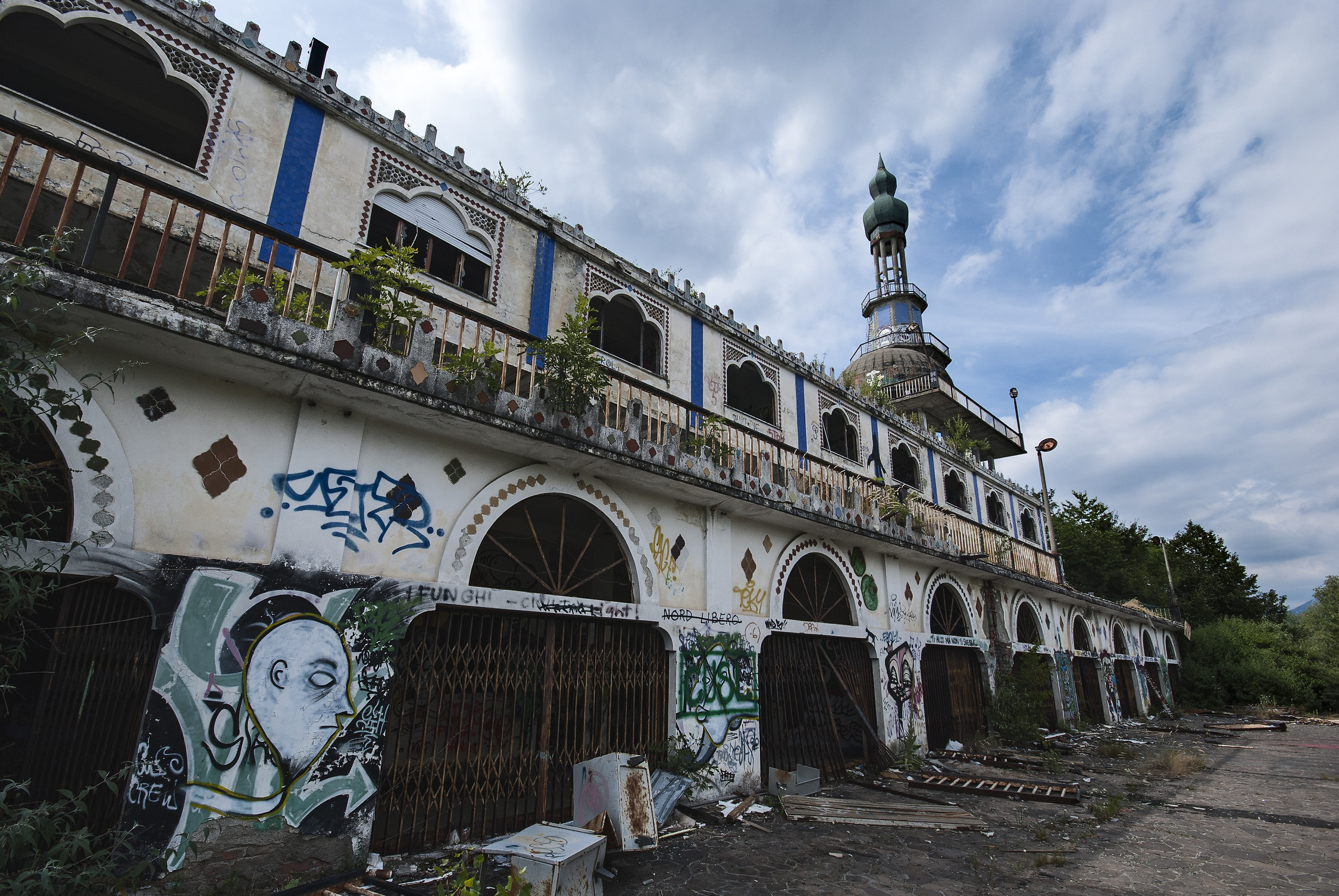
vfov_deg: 73.8
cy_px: 472
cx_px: 637
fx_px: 596
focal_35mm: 16
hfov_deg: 96.6
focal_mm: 10
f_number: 11
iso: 100
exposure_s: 1/125
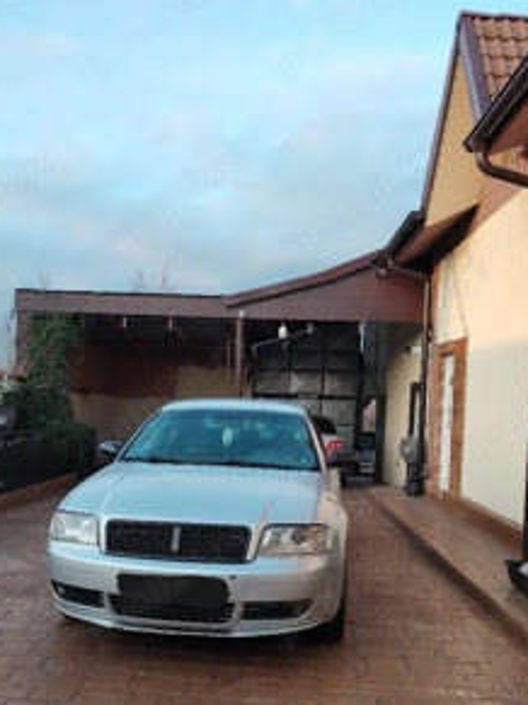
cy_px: 424
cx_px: 216
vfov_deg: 55.0
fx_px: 672
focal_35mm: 33
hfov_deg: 42.7
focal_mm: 5.25
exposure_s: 1/100
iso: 167
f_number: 1.75
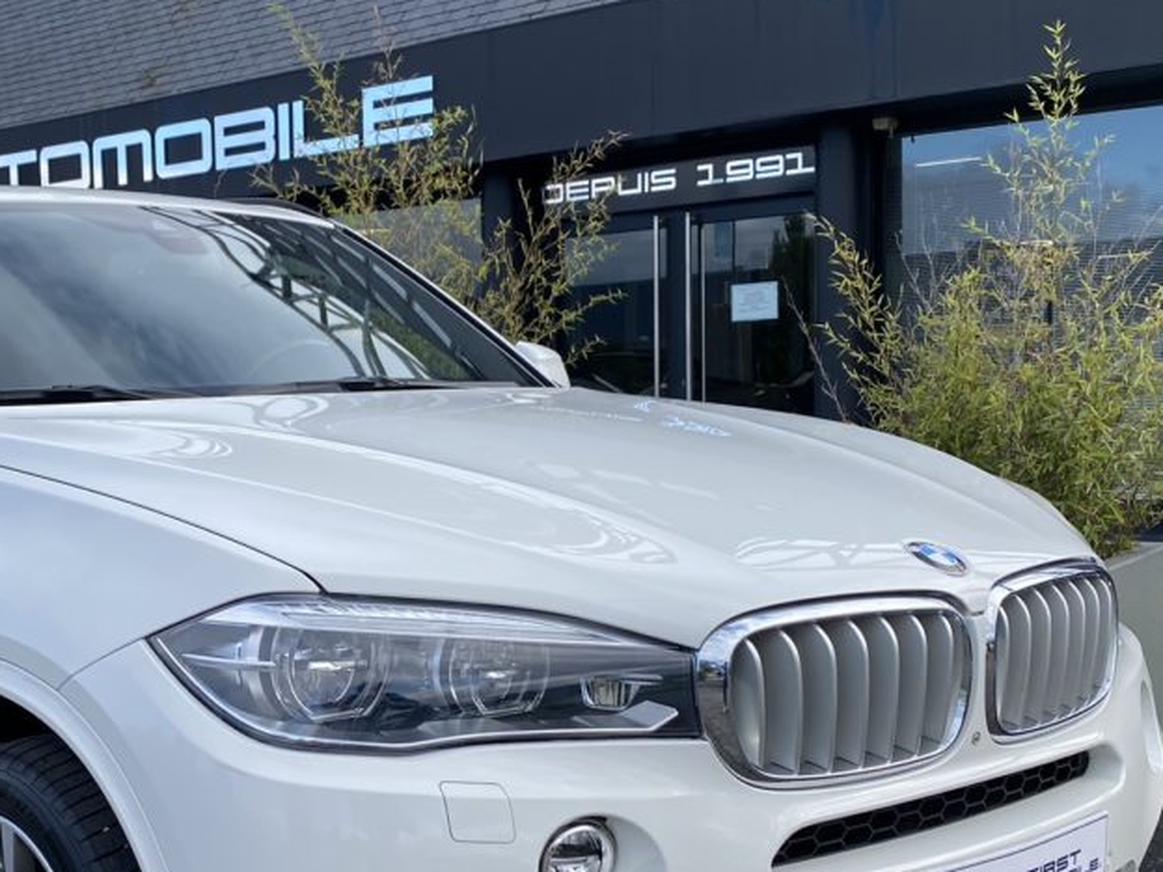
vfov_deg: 29.0
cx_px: 306
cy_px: 531
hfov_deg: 37.4
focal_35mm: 50
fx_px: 1680
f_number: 1.8
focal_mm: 4.25
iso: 32
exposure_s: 1/1346
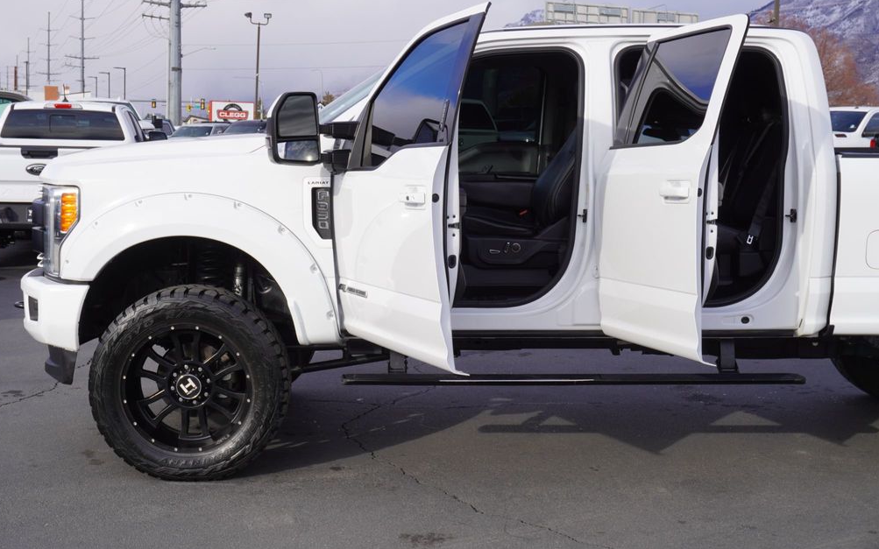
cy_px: 268
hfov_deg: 39.2
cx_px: 436
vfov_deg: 25.1
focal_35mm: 52
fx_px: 1234
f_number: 9
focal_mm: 33
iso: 100
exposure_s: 1/125
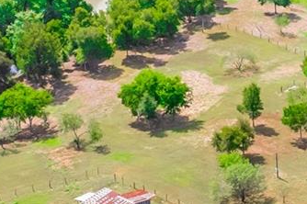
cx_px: 326
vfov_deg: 10.1
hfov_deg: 14.9
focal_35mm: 135
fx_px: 1150
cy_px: 78
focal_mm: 8.38
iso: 130
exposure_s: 1/2000
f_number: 2.8
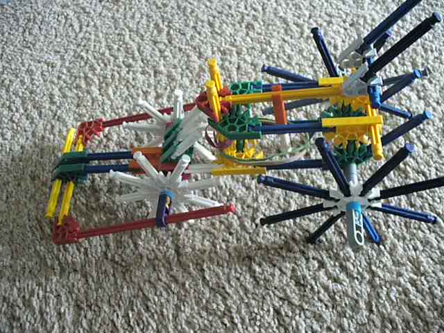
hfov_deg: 50.1
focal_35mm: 37
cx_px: 222
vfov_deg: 38.7
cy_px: 166
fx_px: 475
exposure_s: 1/30
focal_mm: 6.1
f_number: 2.8
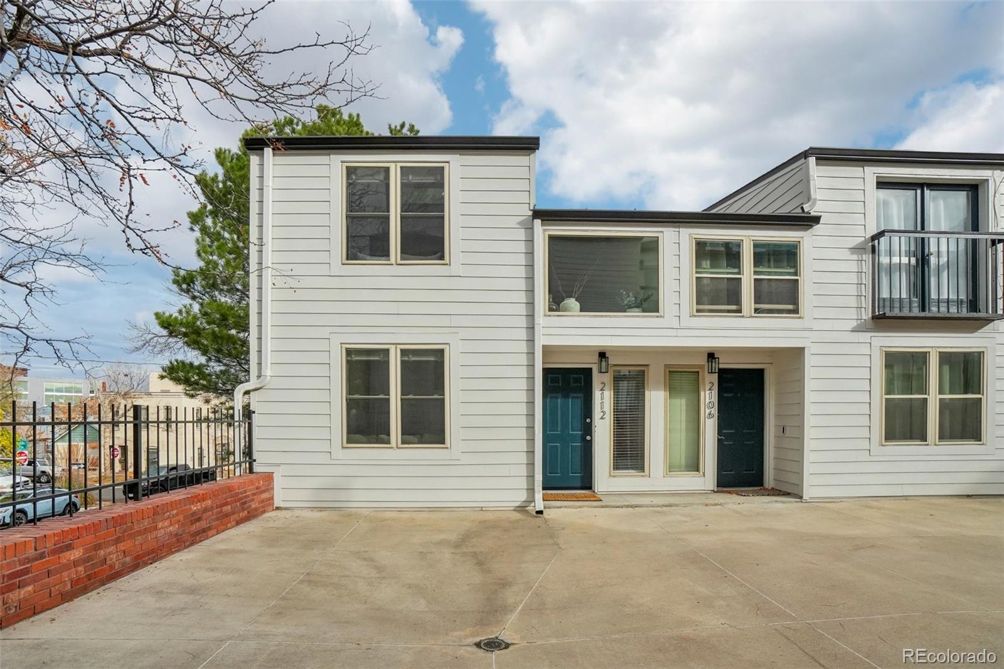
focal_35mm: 15
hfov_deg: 100.4
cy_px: 334
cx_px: 502
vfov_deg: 77.3
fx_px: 418
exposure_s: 1/1250
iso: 400
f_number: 8
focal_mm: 10
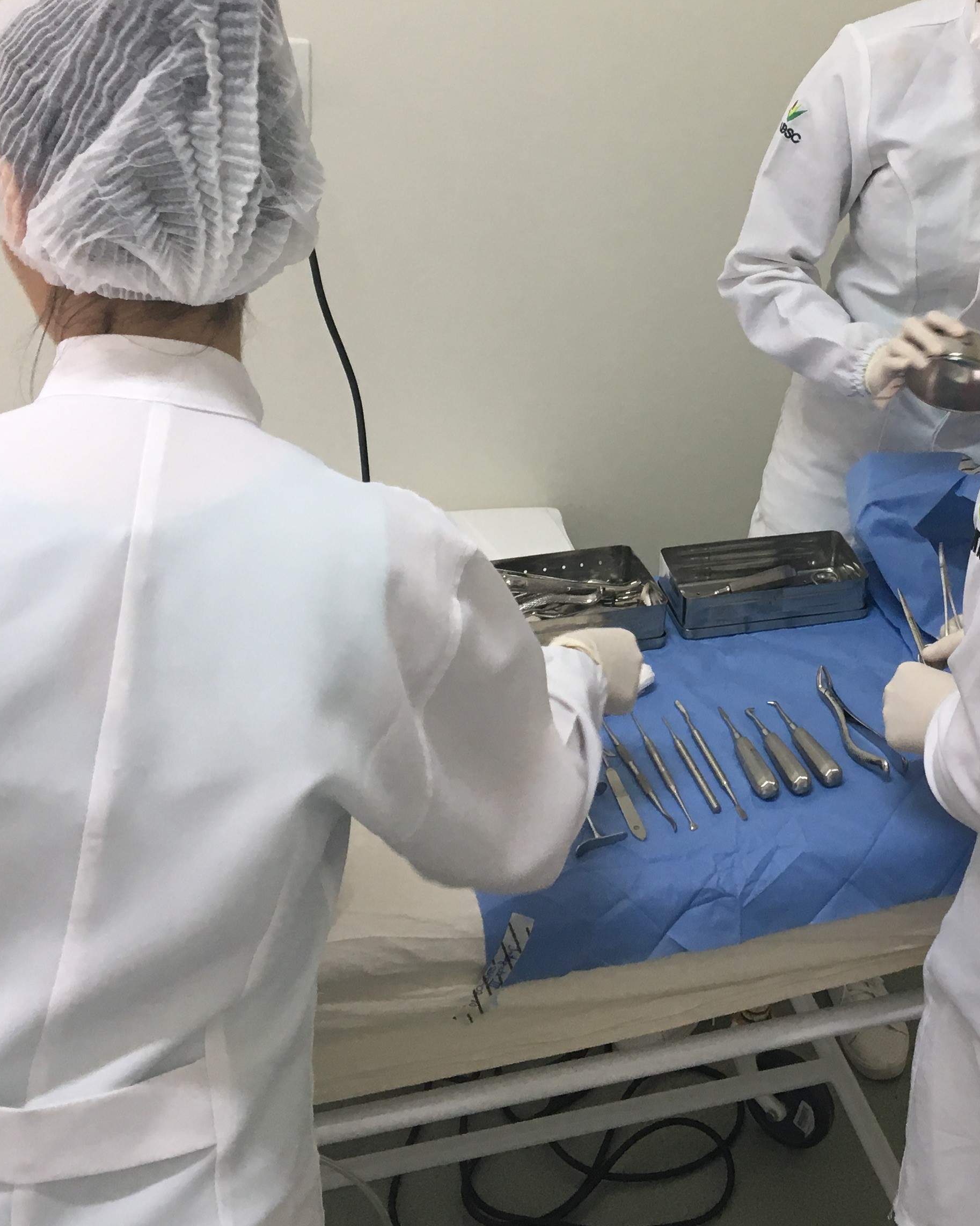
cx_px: 794
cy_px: 432
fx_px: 1813
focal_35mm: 50
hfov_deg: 29.5
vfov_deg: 37.0
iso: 64
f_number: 2.2
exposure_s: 1/30
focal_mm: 4.15
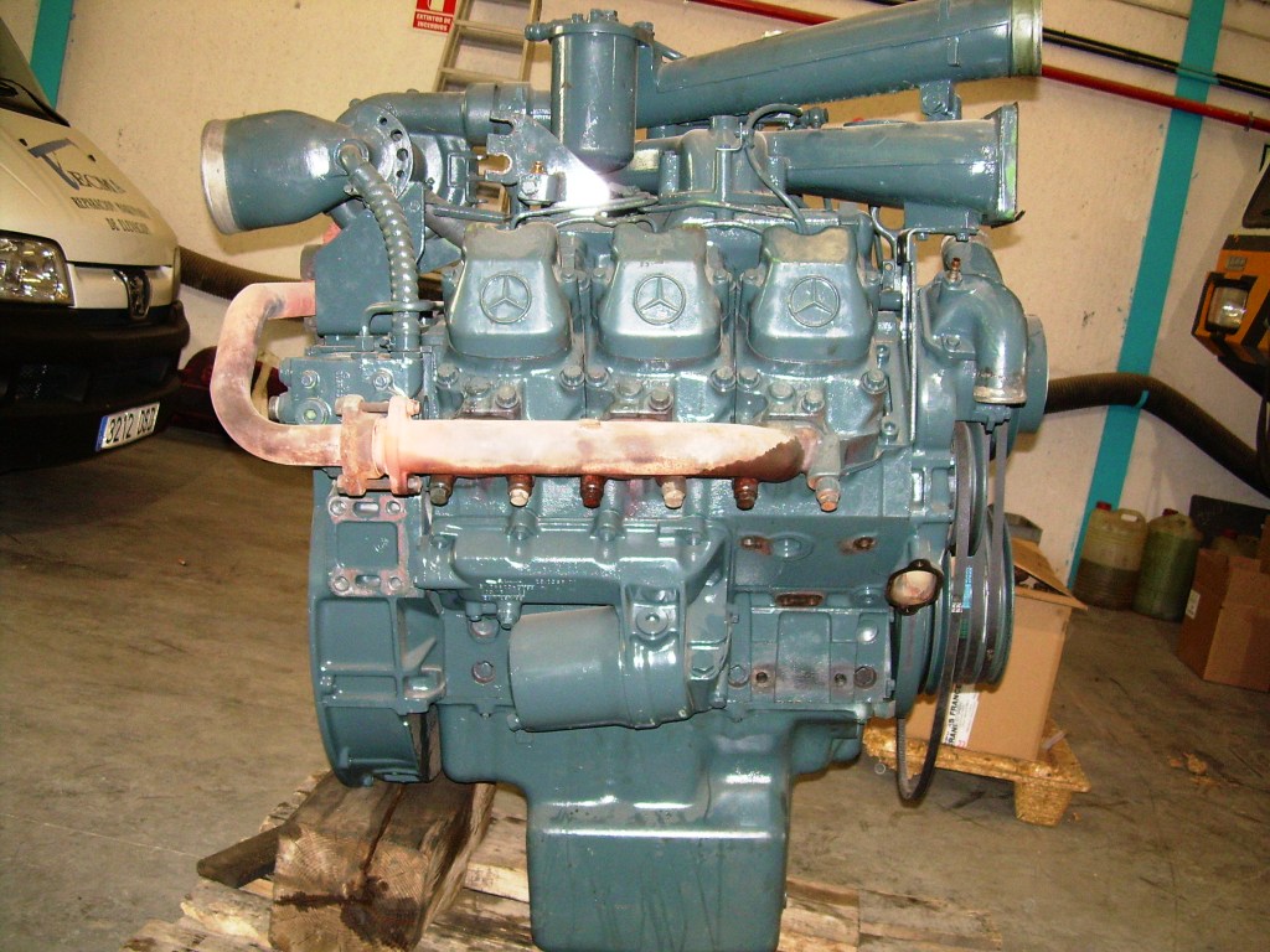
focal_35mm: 38
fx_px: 1394
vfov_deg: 37.7
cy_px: 476
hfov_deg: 49.0
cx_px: 635
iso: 200
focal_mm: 6.3
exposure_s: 1/60
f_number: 2.8
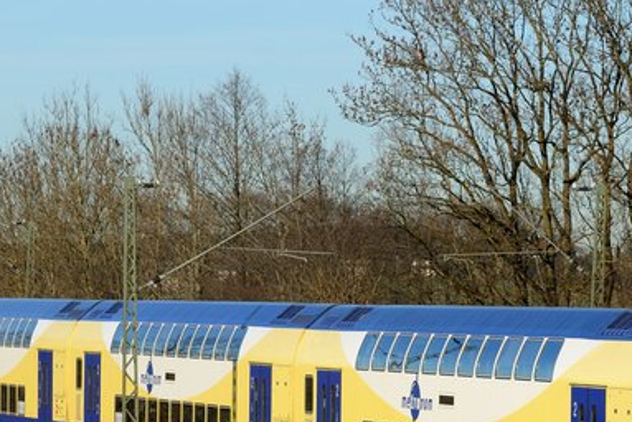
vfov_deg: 4.8
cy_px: 335
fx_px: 5060
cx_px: 460
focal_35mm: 288
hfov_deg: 7.1
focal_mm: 92
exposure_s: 1/1250
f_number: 6.3
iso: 200
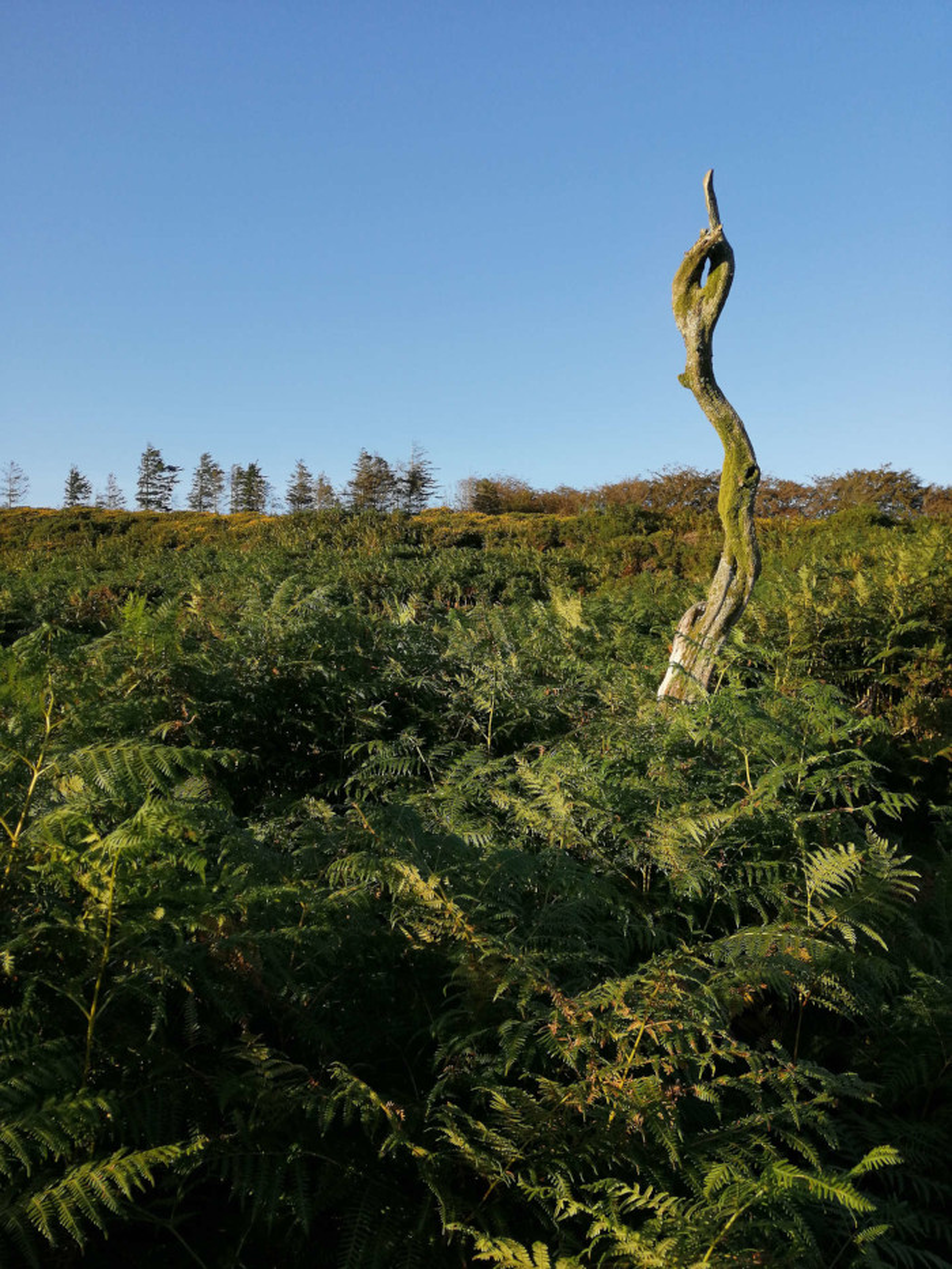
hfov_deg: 51.4
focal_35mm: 27
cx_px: 476
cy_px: 634
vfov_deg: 65.3
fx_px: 990
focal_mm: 3.95
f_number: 1.8
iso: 50
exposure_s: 1/1036
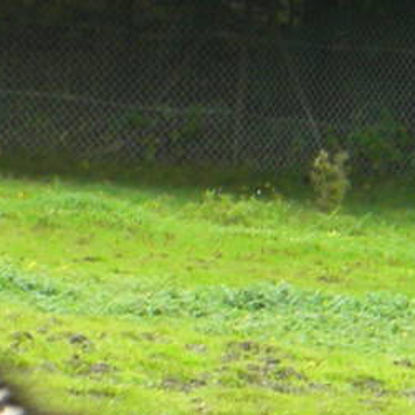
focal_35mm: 592
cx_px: 486
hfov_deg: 3.0
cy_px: 529
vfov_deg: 3.0
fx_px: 8030
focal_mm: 19
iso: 114
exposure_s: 1/59.8
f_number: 4.7
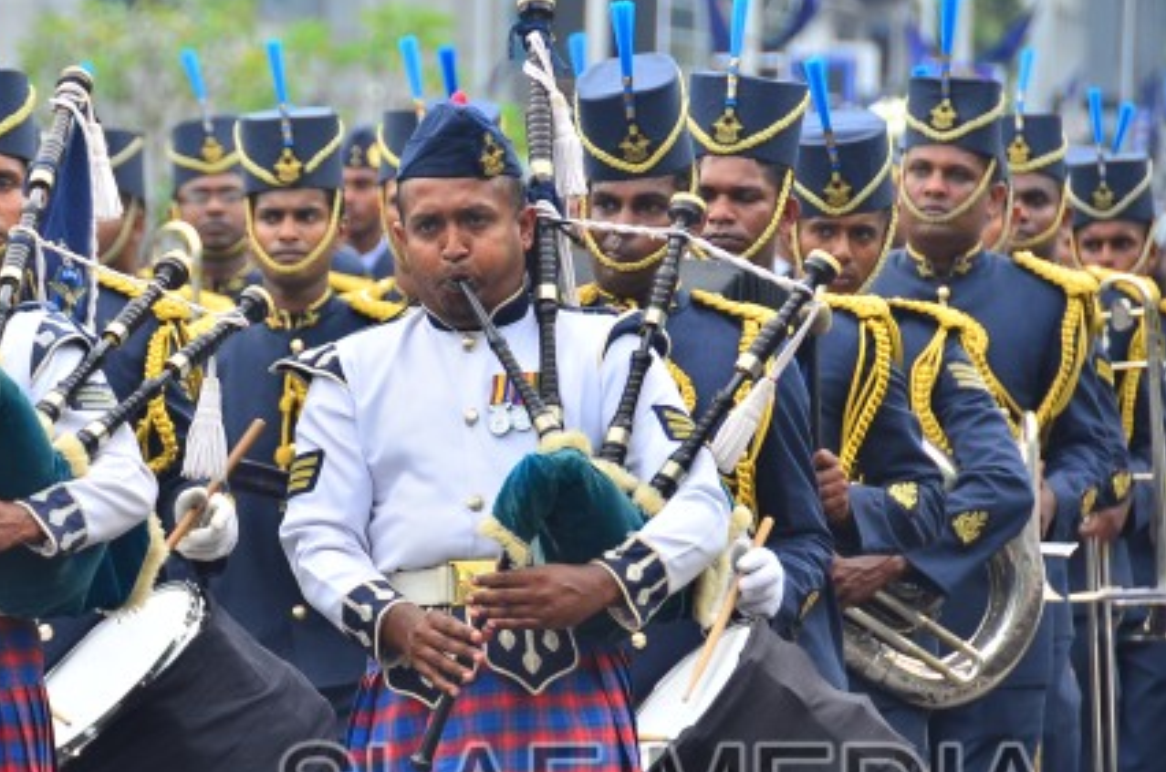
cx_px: 350
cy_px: 401
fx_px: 11602
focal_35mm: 359
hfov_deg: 5.8
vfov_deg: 3.8
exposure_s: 1/160
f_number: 5.6
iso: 250
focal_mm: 170
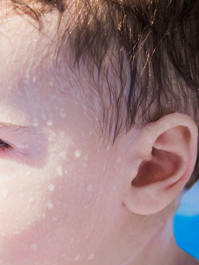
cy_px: 163
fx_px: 2739
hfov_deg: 4.2
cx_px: -32
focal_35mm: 357
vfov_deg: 5.5
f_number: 3
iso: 100
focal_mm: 105
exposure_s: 1/1000
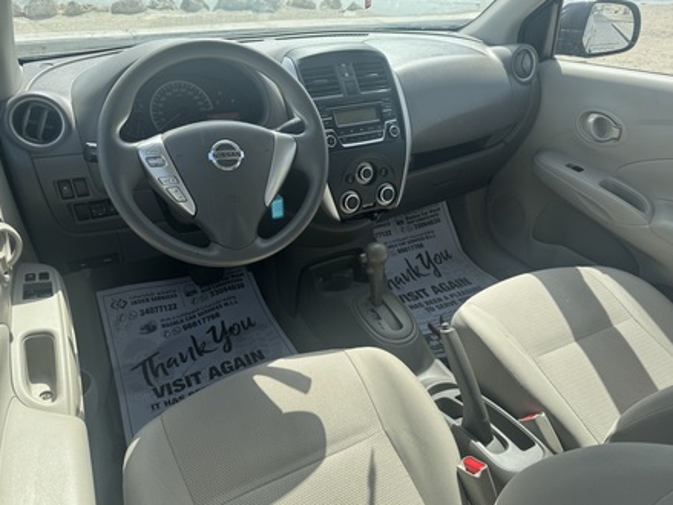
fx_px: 486
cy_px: 248
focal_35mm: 25
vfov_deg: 54.9
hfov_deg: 69.4
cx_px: 344
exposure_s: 1/1524
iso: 80
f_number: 1.78
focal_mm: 6.76
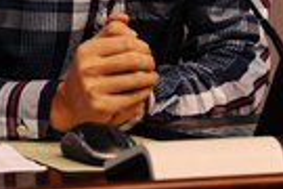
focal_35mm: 222
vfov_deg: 6.1
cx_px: 193
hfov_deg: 9.3
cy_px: -169
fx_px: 1745
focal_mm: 50
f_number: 3.5
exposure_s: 1/60
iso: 800
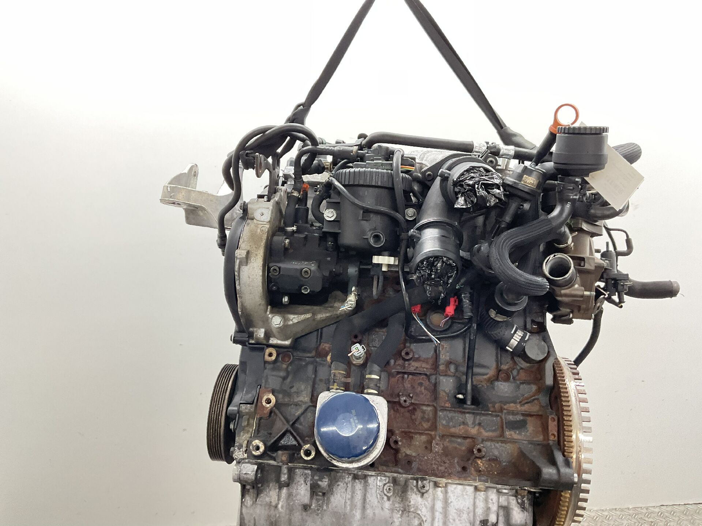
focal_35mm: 29
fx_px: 588
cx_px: 351
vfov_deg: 48.2
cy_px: 263
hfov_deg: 61.7
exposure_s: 1/50
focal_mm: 3
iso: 125
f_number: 1.8
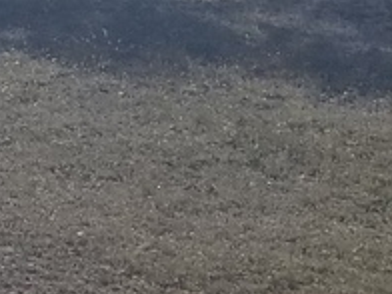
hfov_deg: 9.7
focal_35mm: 191
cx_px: -362
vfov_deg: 7.6
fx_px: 2163
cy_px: -140
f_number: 1.7
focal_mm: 4.25
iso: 50
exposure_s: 1/5296
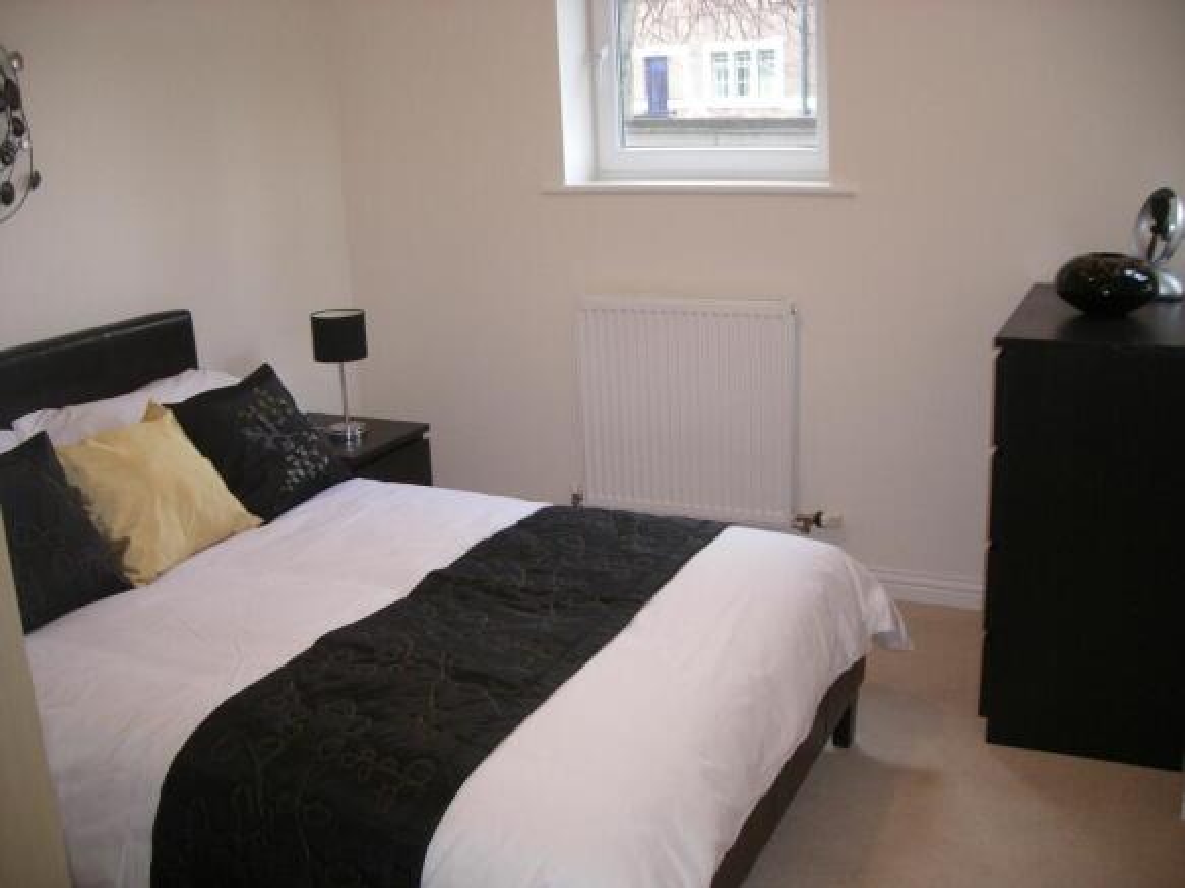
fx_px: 1301
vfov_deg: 37.7
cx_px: 592
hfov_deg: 49.0
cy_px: 444
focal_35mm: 38
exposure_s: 1/50
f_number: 2.7
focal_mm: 6.2
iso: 200
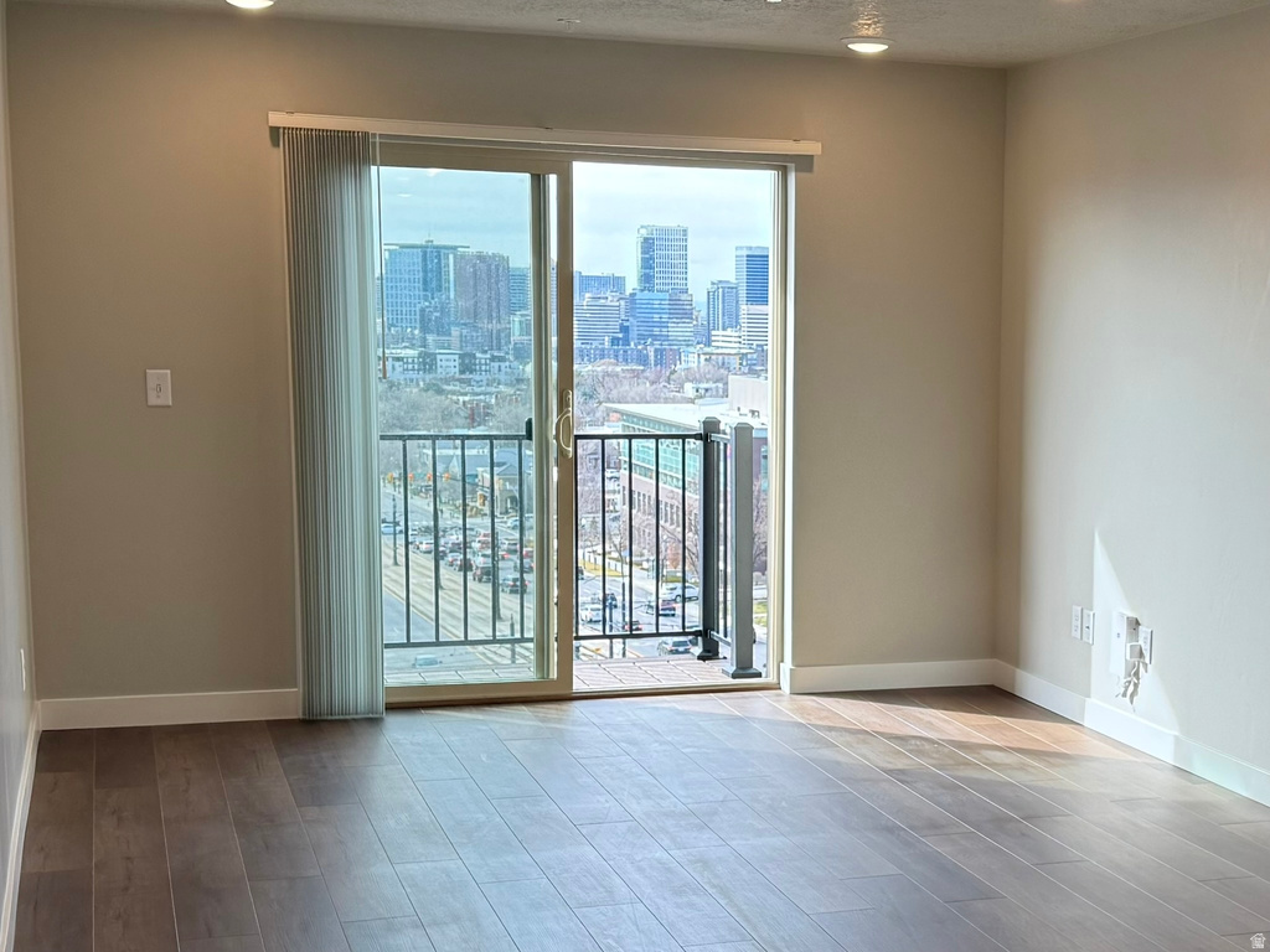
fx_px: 881
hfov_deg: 71.6
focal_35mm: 24
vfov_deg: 56.8
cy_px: 476
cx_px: 635
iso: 100
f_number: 1.78
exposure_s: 1/385
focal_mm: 6.76
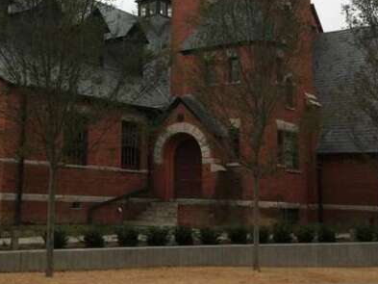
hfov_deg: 32.2
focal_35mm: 59
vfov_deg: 24.6
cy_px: 83
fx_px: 644
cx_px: 108
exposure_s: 1/547
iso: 32
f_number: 2.2
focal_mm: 4.15
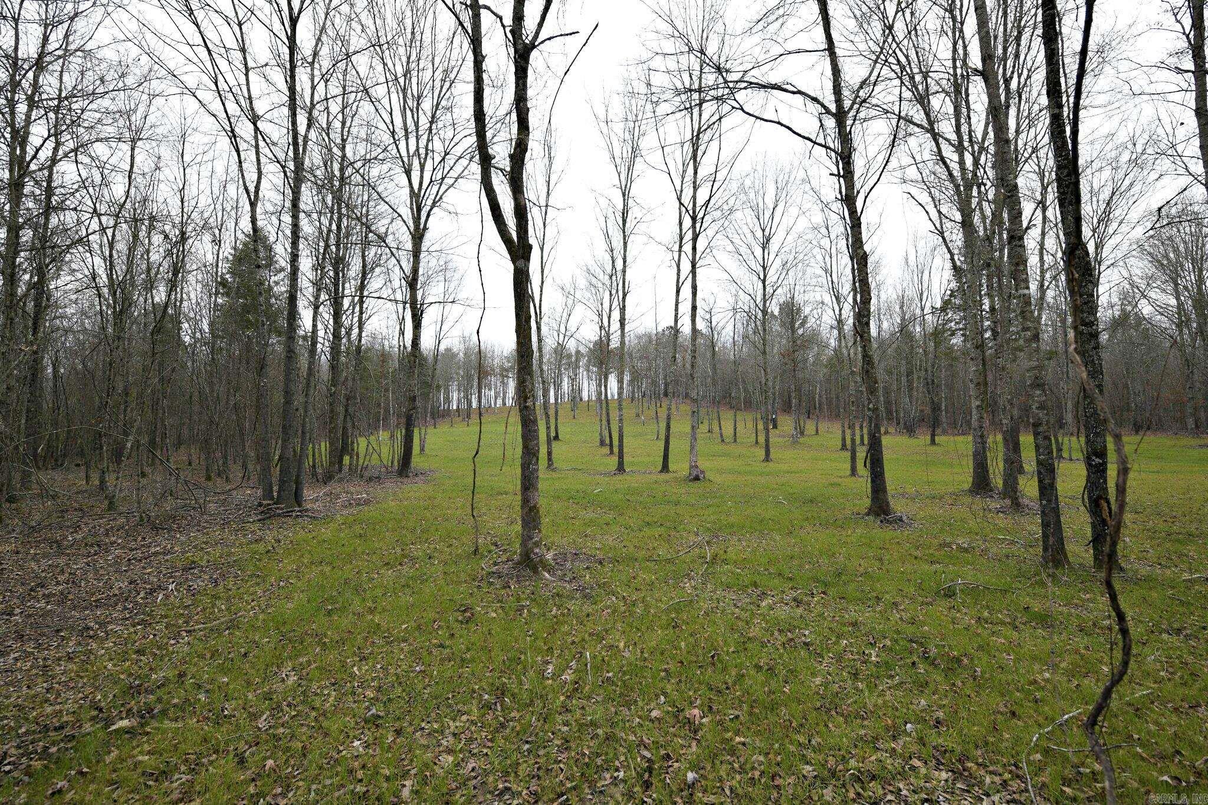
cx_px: 604
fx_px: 470
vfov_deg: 81.2
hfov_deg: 104.3
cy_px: 402
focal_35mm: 14
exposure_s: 1/125
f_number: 5.6
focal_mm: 14
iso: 64
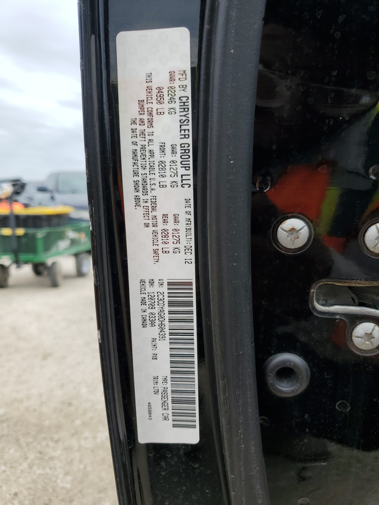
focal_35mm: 26
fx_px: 380
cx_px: 190
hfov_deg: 53.1
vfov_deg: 67.3
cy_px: 252
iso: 50
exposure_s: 1/2000
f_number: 1.5
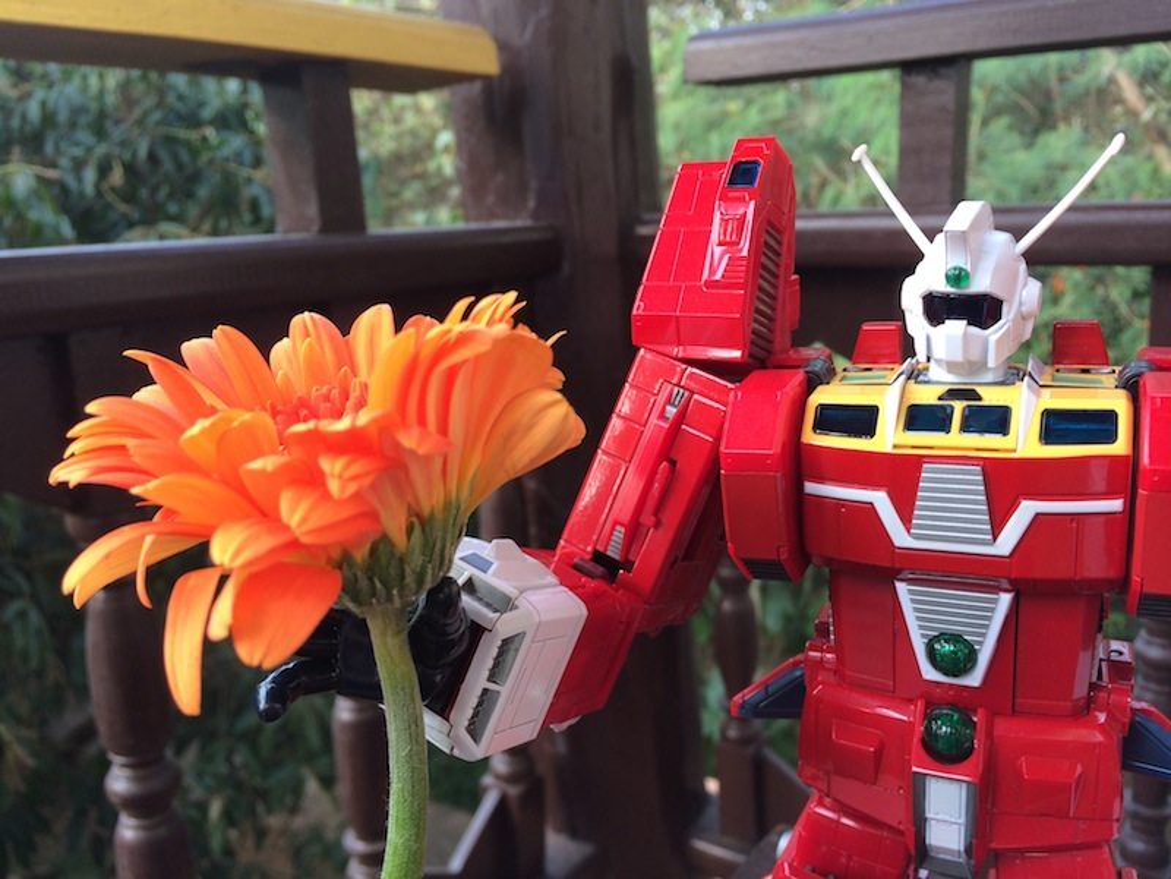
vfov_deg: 46.8
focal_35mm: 30
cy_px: 440
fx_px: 1015
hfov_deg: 60.0
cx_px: 586
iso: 50
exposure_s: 1/120
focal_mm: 4.12
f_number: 2.2
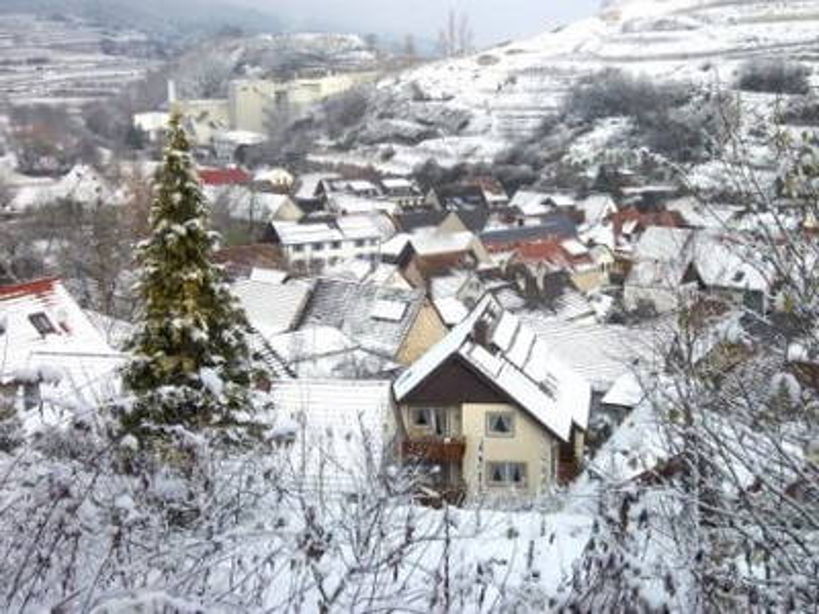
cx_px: 410
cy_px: 307
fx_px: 1112
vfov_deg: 30.9
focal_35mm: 47
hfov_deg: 40.4
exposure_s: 1/320
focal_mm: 8.3
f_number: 4.5
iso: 64
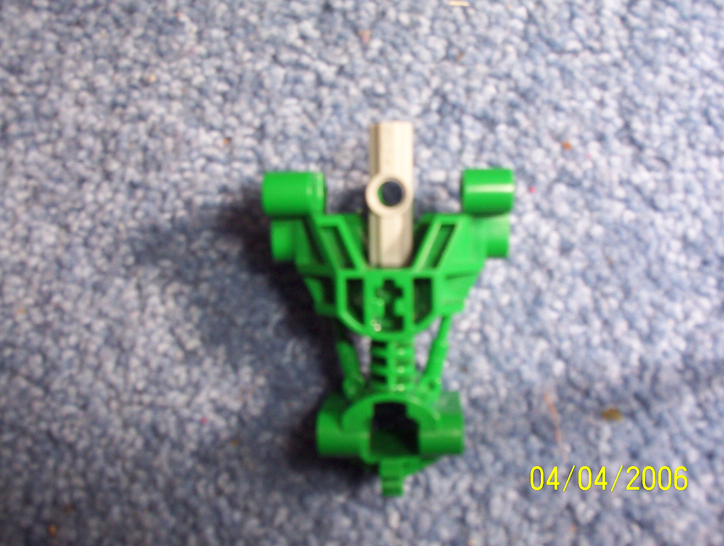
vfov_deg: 37.0
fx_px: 818
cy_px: 273
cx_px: 362
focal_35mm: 39
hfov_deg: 47.8
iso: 140
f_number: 4.5
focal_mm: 6
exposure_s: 1/30
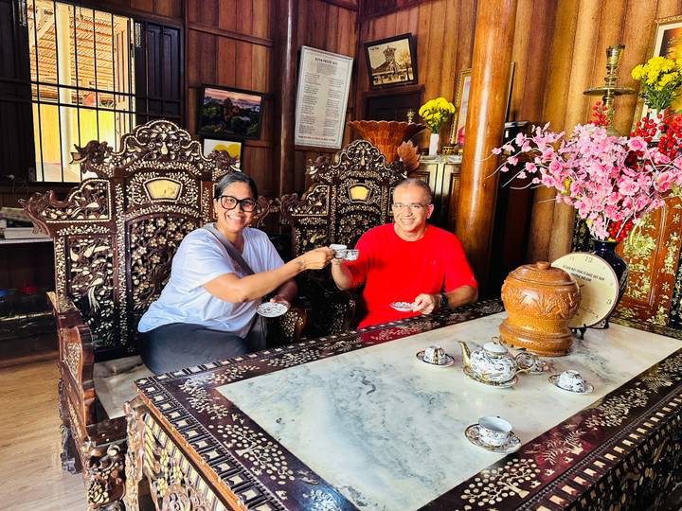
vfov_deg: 56.8
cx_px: 341
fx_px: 473
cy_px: 256
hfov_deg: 71.6
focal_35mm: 24
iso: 320
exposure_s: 1/60
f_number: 1.78
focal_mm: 6.86
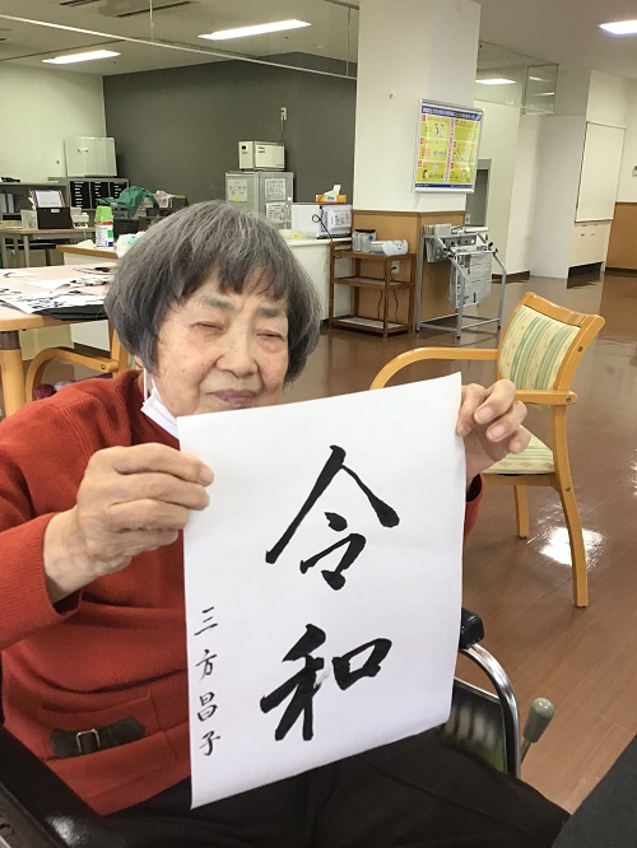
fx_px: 760
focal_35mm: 31
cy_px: 424
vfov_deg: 58.3
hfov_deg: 45.5
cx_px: 318
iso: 32
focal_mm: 3.3
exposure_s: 1/30
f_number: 2.4
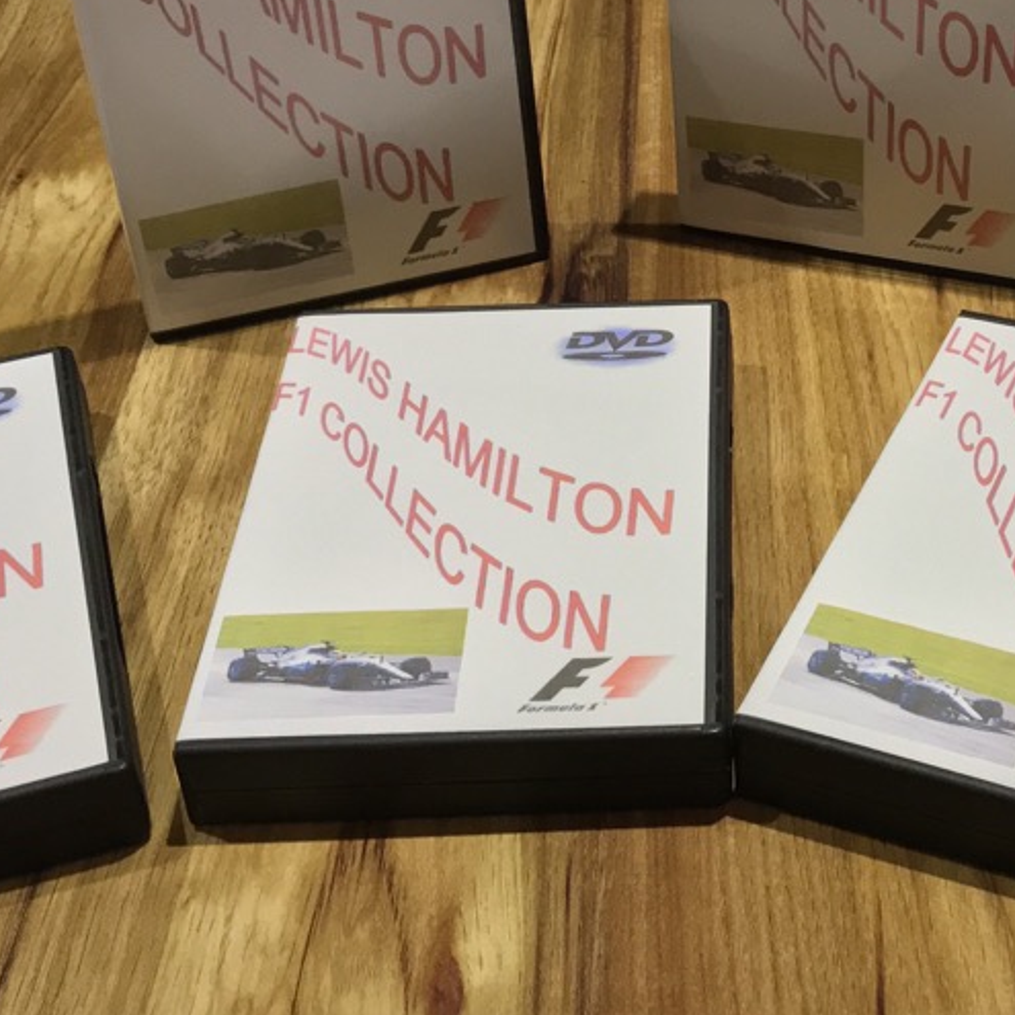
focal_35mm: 64
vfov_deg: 26.8
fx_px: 2123
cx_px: 796
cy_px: 361
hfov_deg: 26.4
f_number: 1.8
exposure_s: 1/33
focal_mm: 3.99
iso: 160
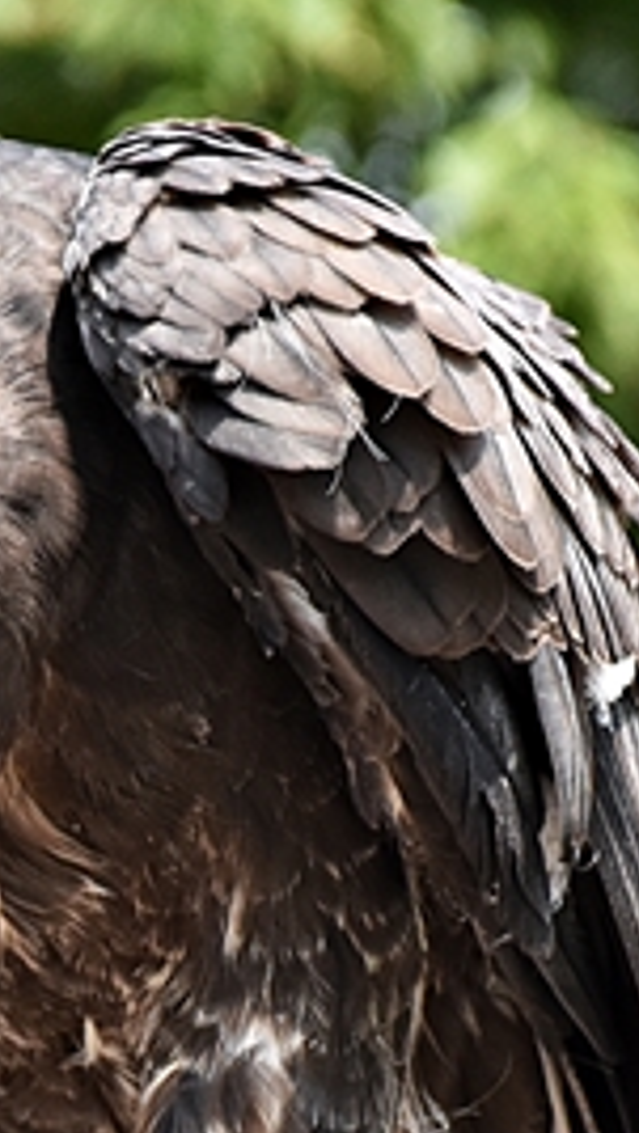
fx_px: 25271
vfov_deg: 2.6
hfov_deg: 1.4
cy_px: 1101
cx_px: 55
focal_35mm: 840
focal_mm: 140
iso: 800
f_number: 5.6
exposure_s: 1/1000
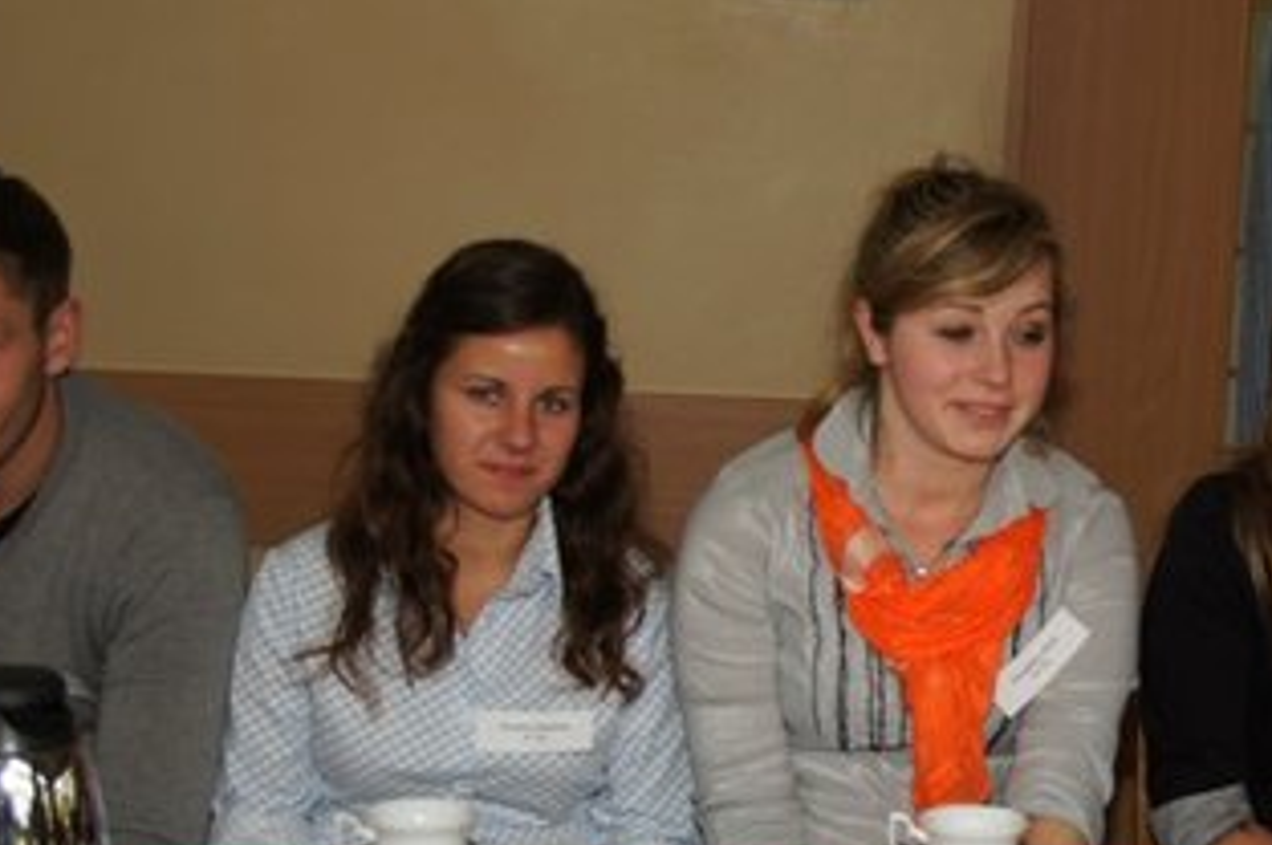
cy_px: 605
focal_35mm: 81
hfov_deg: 24.7
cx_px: 1000
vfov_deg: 16.8
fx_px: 2859
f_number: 3.2
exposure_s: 1/60
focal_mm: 26
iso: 100
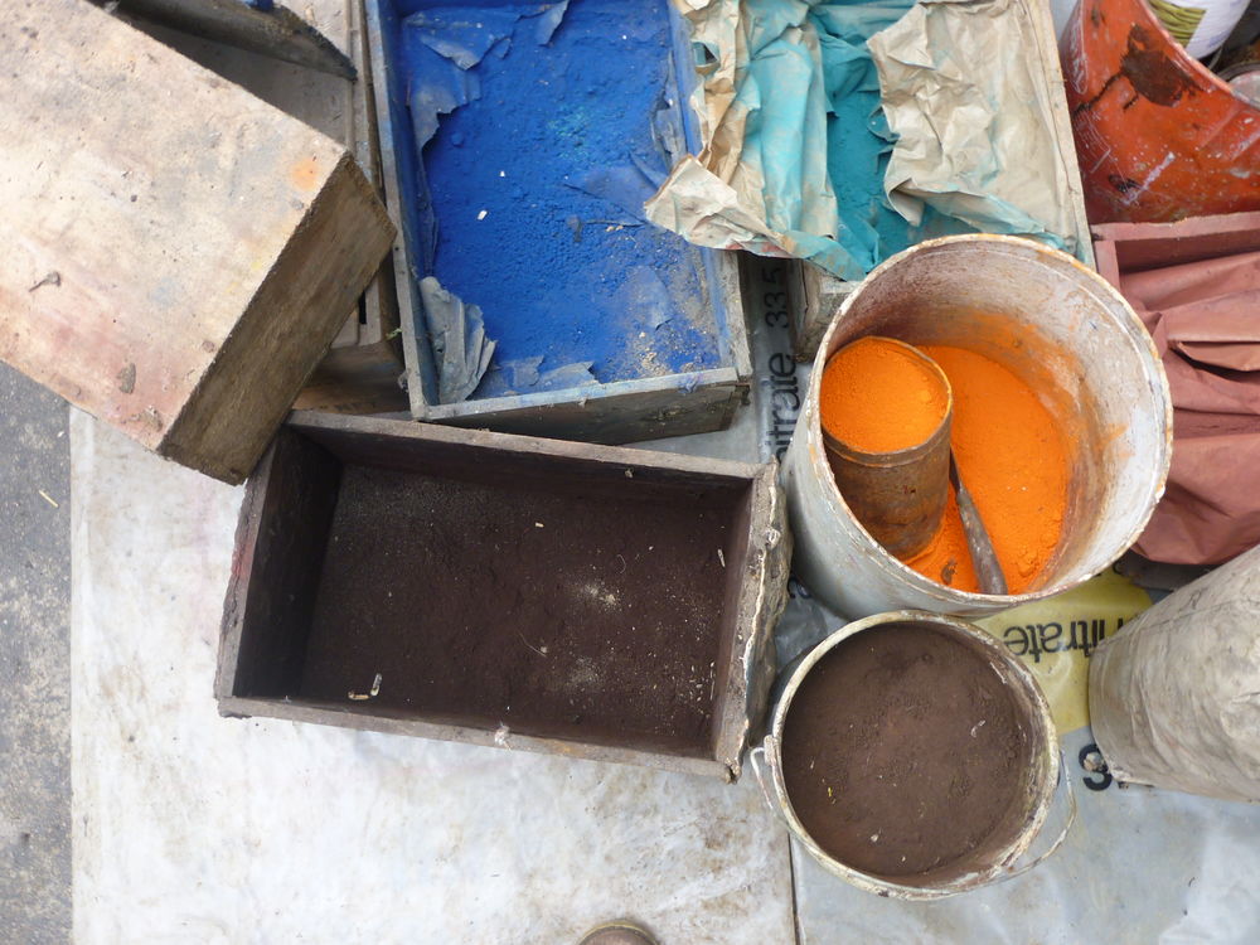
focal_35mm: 33
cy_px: 472
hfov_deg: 55.4
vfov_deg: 42.9
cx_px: 630
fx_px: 1201
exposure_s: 1/30
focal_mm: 5.5
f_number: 2.8
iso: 100
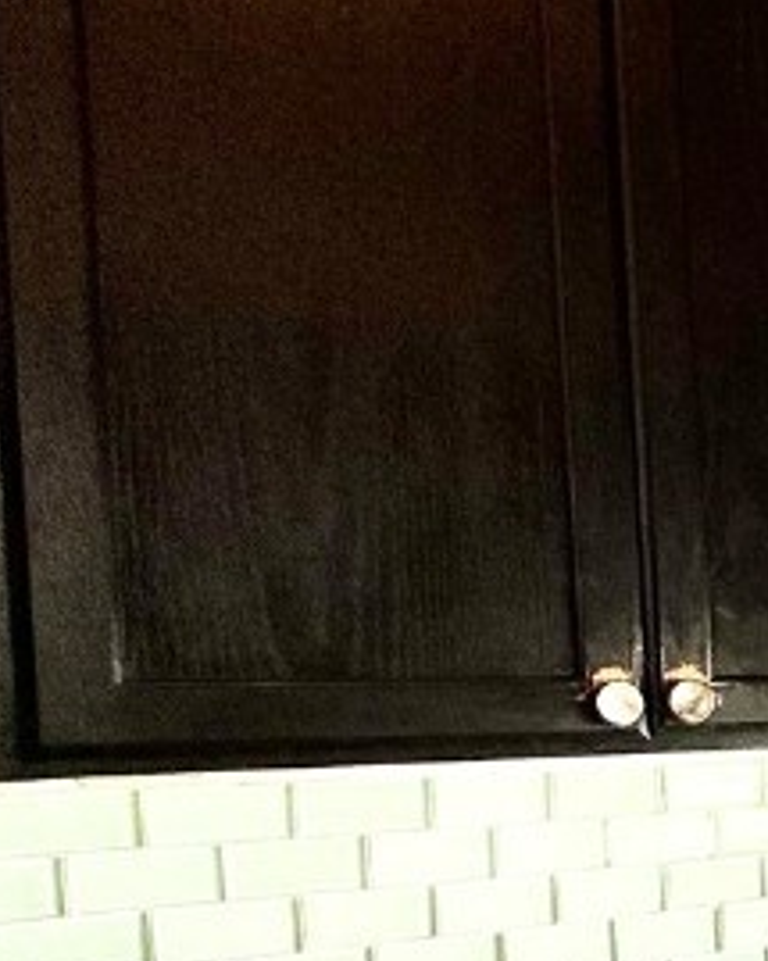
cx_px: 1411
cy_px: 754
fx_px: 1478
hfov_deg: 20.2
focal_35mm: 52
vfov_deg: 35.0
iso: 100
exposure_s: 1/99
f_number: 2.2
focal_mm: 2.22
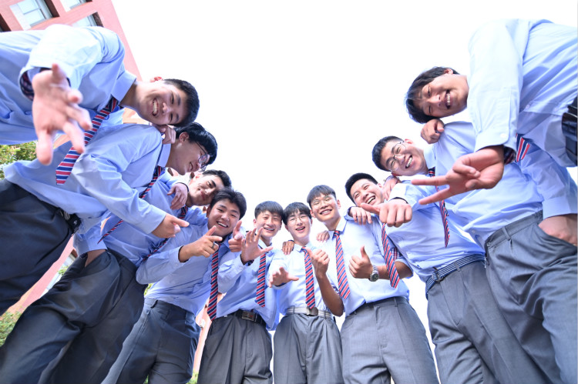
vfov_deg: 67.3
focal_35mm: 18
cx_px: 289
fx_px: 289
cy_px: 192
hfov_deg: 90.0
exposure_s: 1/125
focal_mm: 18
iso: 250
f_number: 3.5
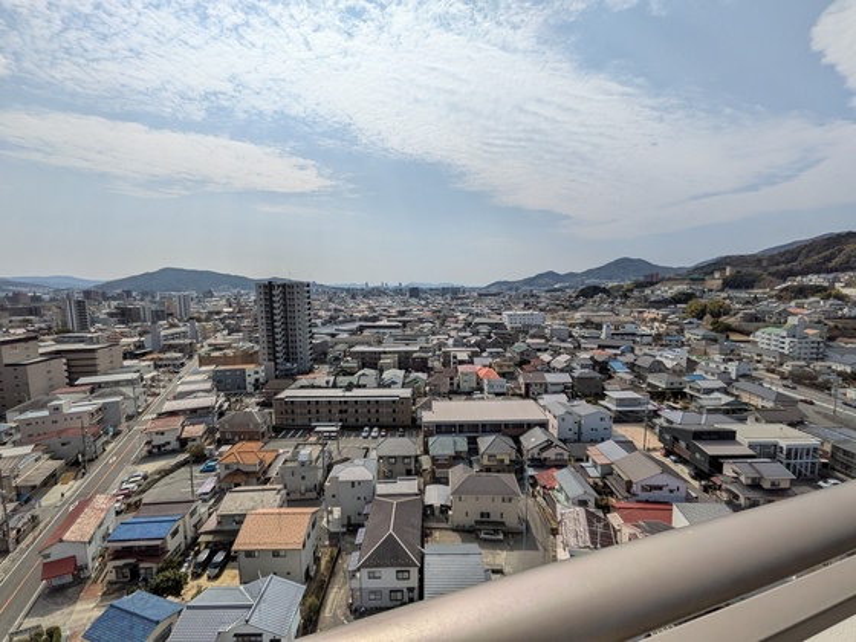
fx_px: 346
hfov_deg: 102.1
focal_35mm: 14
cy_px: 321
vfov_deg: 85.7
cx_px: 428
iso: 52
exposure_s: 1/6897
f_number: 2.2
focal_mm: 1.85
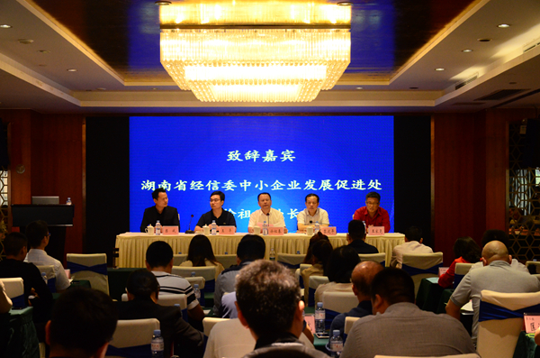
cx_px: 270
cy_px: 179
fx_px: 898
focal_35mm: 60
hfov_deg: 33.5
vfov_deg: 22.5
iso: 2500
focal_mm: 40
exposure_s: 1/100
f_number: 5.6
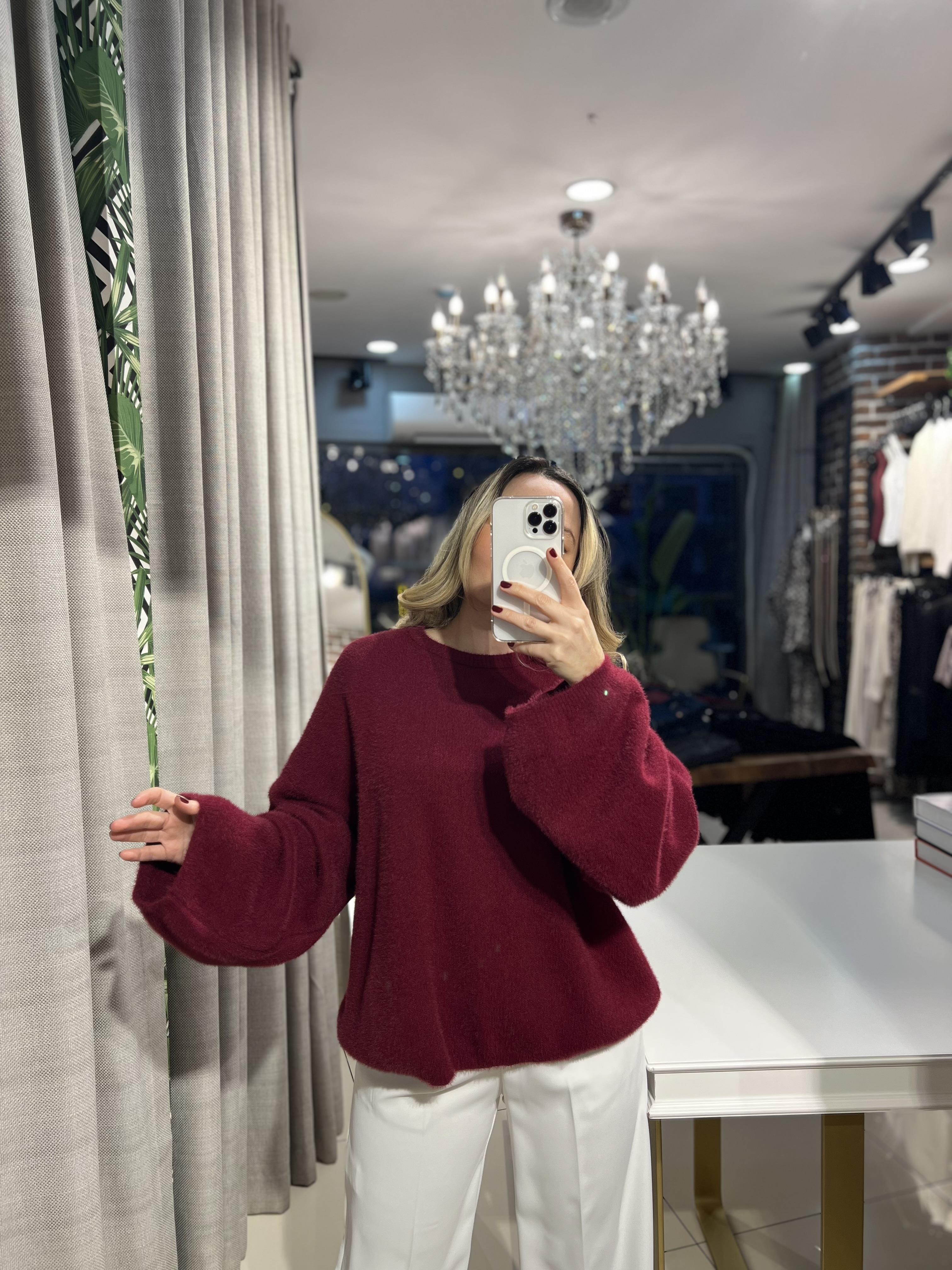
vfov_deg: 67.3
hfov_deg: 53.1
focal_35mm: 26
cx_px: 476
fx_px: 953
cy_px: 635
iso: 50
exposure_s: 1/100
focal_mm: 5.7
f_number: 1.5
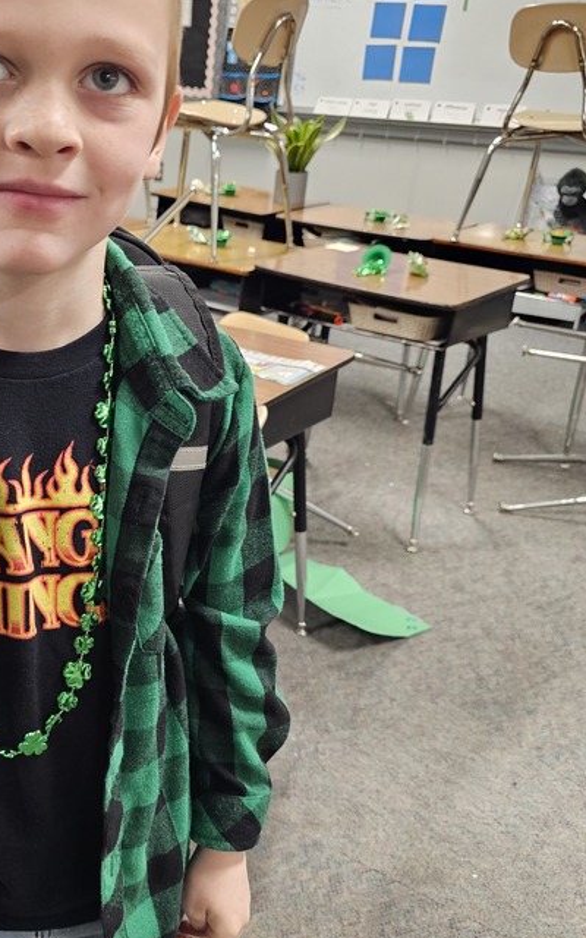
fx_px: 997
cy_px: 536
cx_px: 72
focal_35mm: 39
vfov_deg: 50.2
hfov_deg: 31.4
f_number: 1.7
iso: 500
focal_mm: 6.3
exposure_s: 1/60
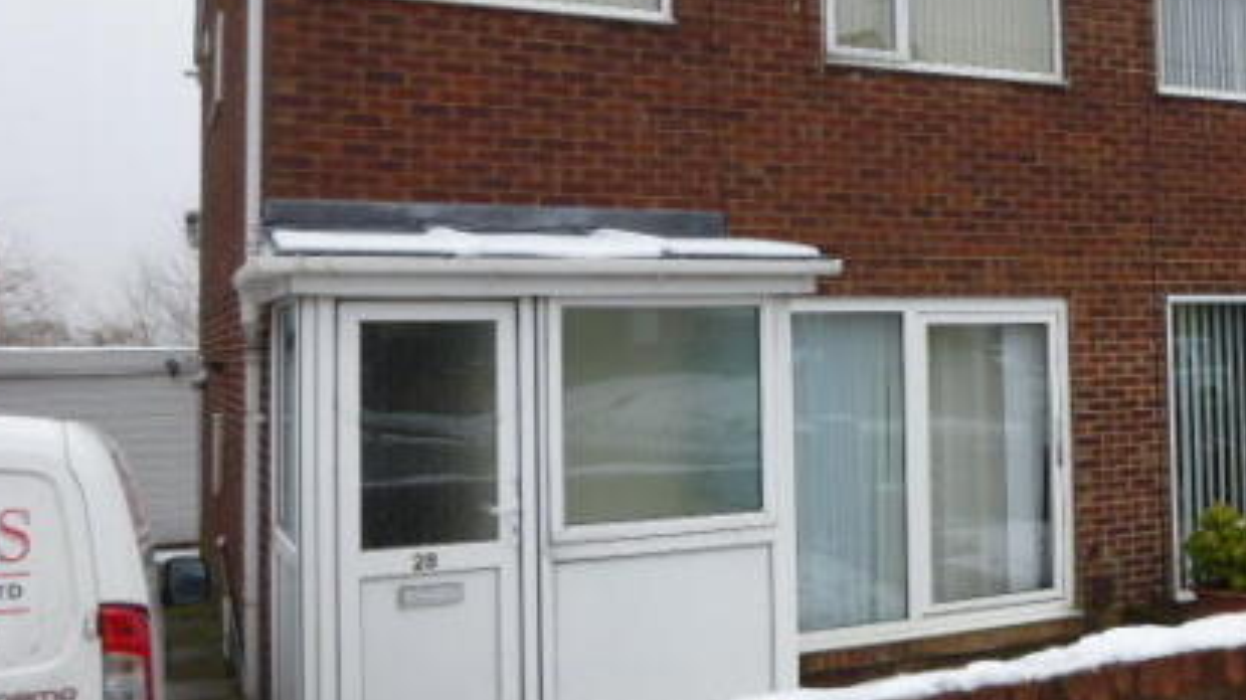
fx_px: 1321
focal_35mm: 40
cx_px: 837
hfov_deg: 49.6
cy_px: 273
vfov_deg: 29.6
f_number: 3.1
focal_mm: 4.5
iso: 100
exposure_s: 1/320
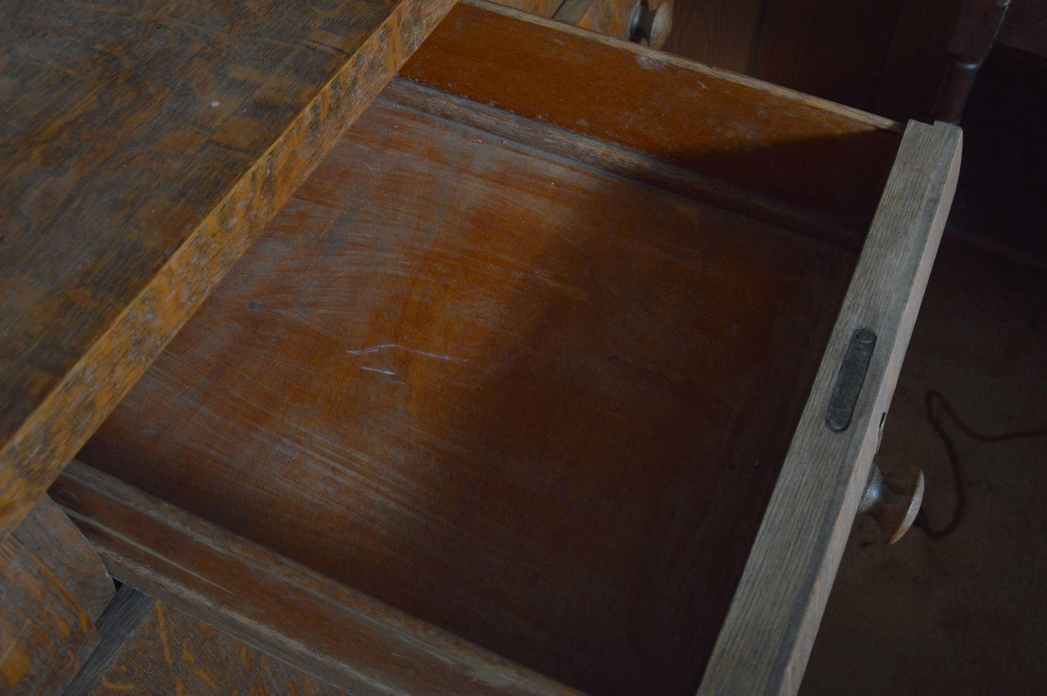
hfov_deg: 53.2
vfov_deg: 36.8
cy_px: 348
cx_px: 524
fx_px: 1046
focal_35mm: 36
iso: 800
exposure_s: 1/160
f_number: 7.1
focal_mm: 24
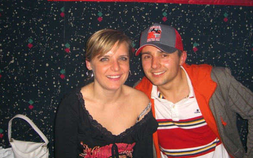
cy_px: 71
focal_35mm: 41
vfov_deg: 31.2
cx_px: 126
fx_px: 283
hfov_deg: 48.2
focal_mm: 7.9
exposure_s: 1/60
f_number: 2.8
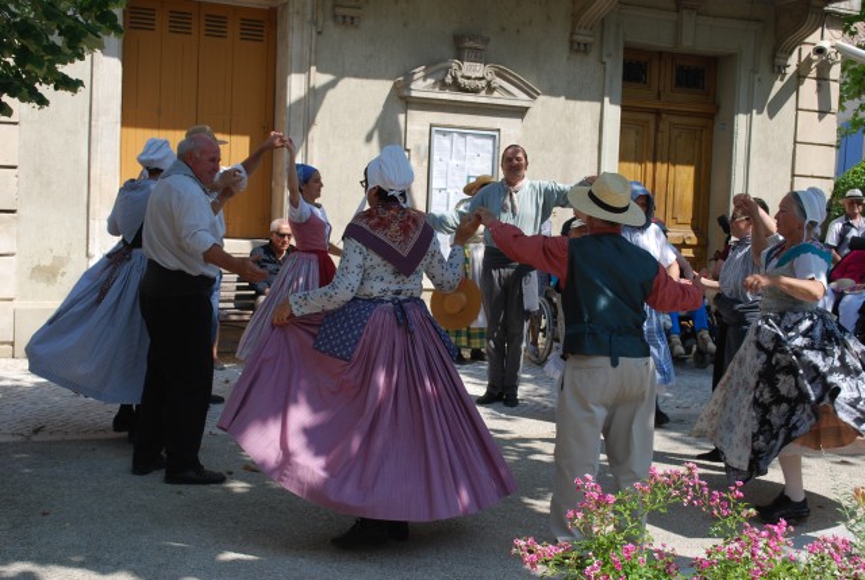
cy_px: 290
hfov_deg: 41.1
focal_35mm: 48
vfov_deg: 28.2
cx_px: 432
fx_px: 1155
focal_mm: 32
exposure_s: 1/200
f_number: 7.1
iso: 100
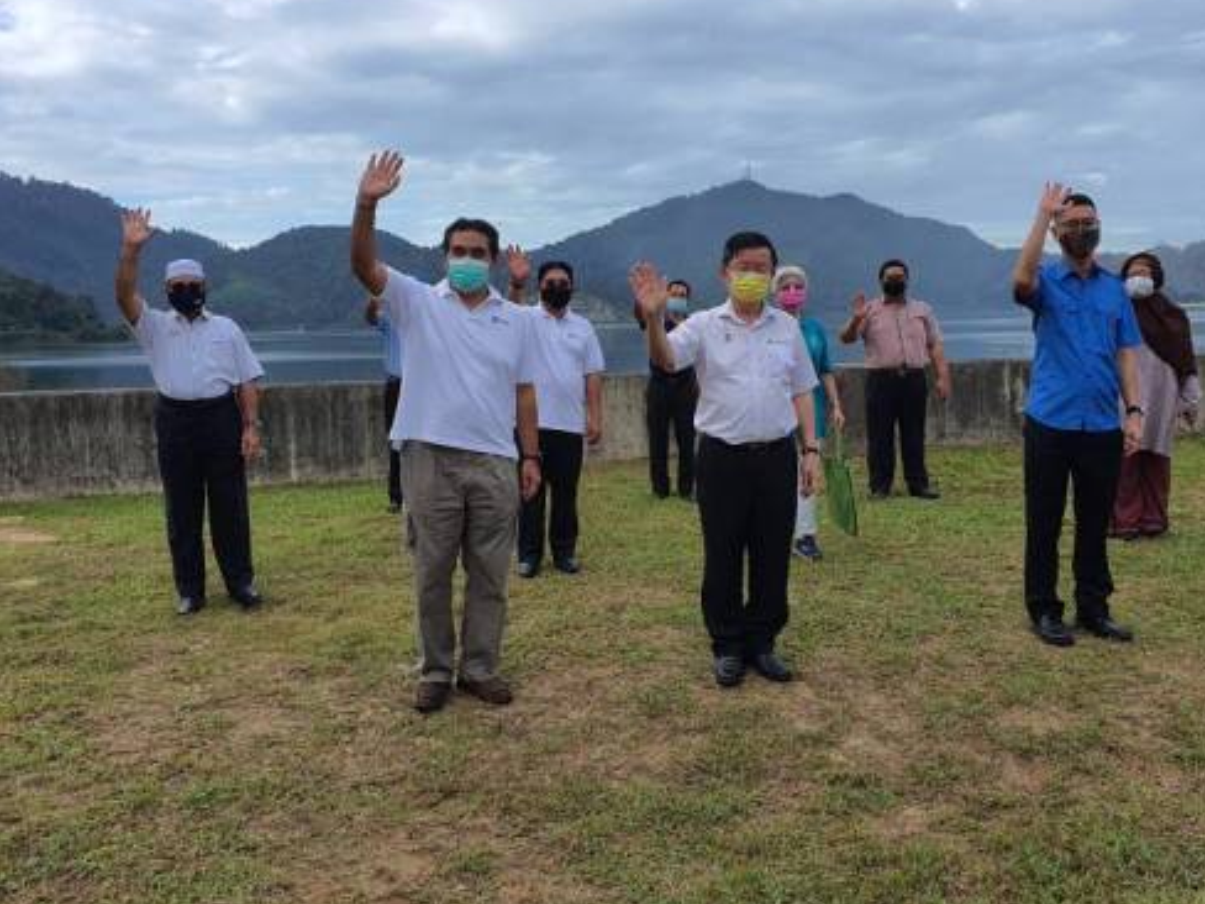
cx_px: 657
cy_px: 400
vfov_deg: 44.1
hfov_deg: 56.7
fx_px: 1114
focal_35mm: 32
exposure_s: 1/1312
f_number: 2.4
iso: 50
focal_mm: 4.3
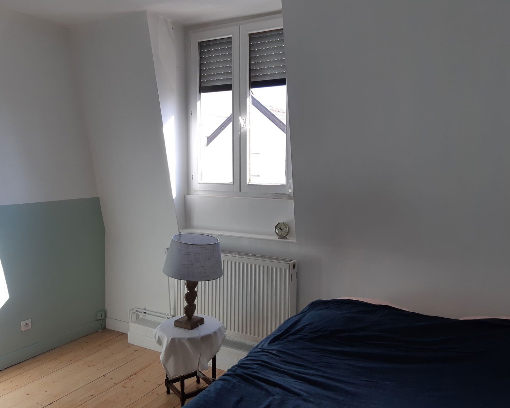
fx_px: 423
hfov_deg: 62.2
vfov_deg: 51.5
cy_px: 206
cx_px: 262
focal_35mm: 28
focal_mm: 3.93
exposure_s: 1/183
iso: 40
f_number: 1.7
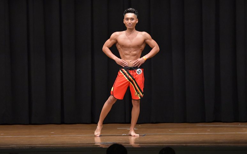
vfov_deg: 5.9
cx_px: 124
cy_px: 81
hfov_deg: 9.5
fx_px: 1494
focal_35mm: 222
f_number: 5.6
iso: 6400
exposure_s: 1/400
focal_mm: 145
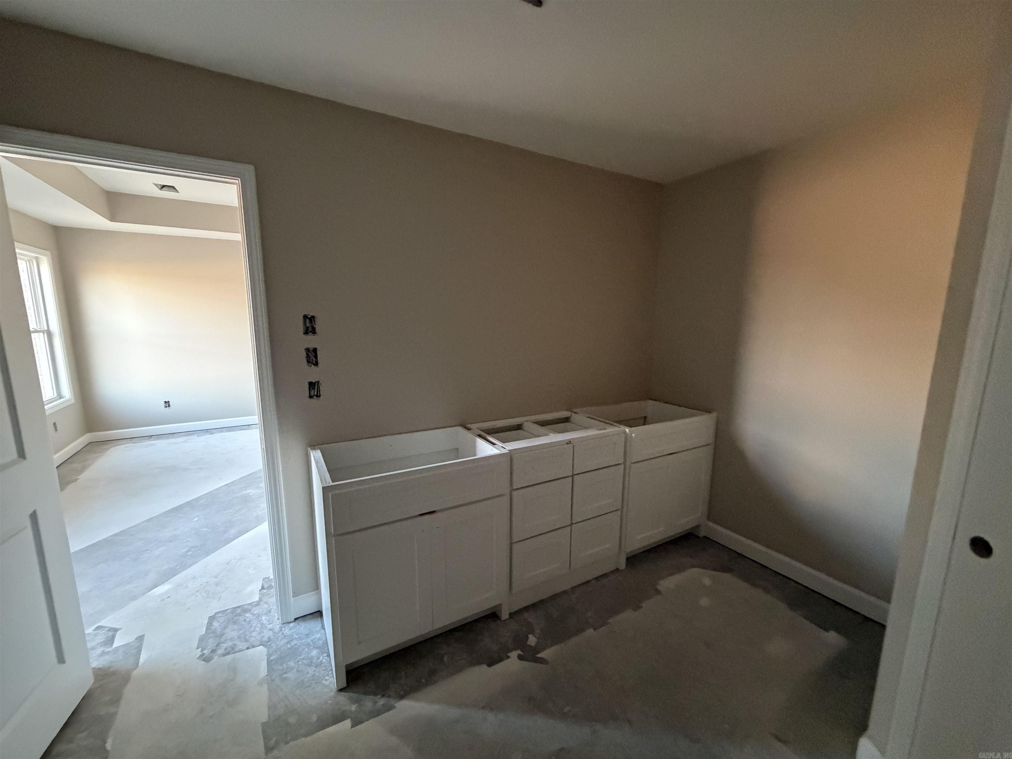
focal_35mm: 14
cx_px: 506
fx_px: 409
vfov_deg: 85.7
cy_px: 380
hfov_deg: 102.1
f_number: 2.2
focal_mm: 2.22
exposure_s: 1/60
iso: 1000
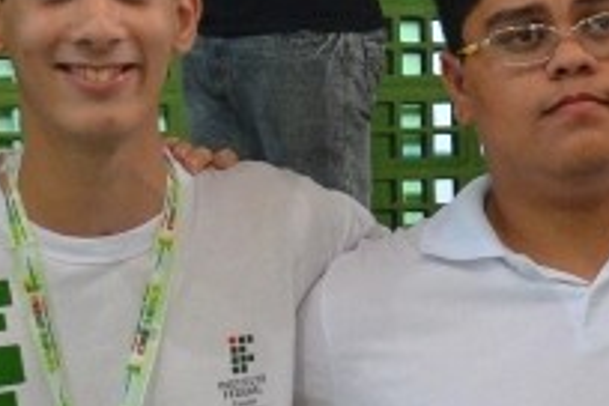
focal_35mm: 166
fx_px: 2808
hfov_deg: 12.4
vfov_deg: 8.2
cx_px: 334
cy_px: 530
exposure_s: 1/50
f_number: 3.8
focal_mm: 22
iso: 800
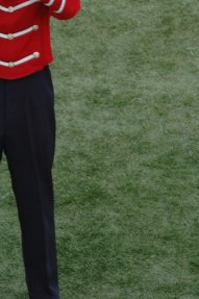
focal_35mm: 1255
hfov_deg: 1.1
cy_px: 24
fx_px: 10418
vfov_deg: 1.6
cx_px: 33
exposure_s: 1/80
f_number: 5.6
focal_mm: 400
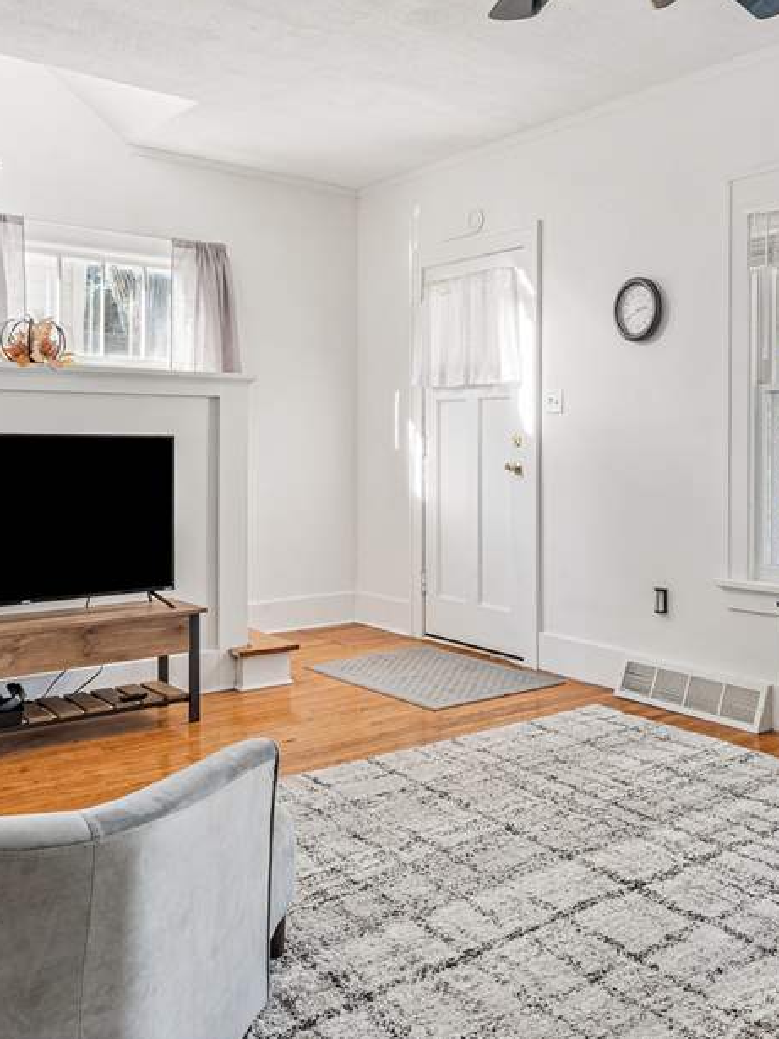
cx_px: 585
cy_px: 433
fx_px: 961
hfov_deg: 42.8
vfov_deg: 56.5
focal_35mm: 32
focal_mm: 16
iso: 400
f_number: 10
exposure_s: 1/8
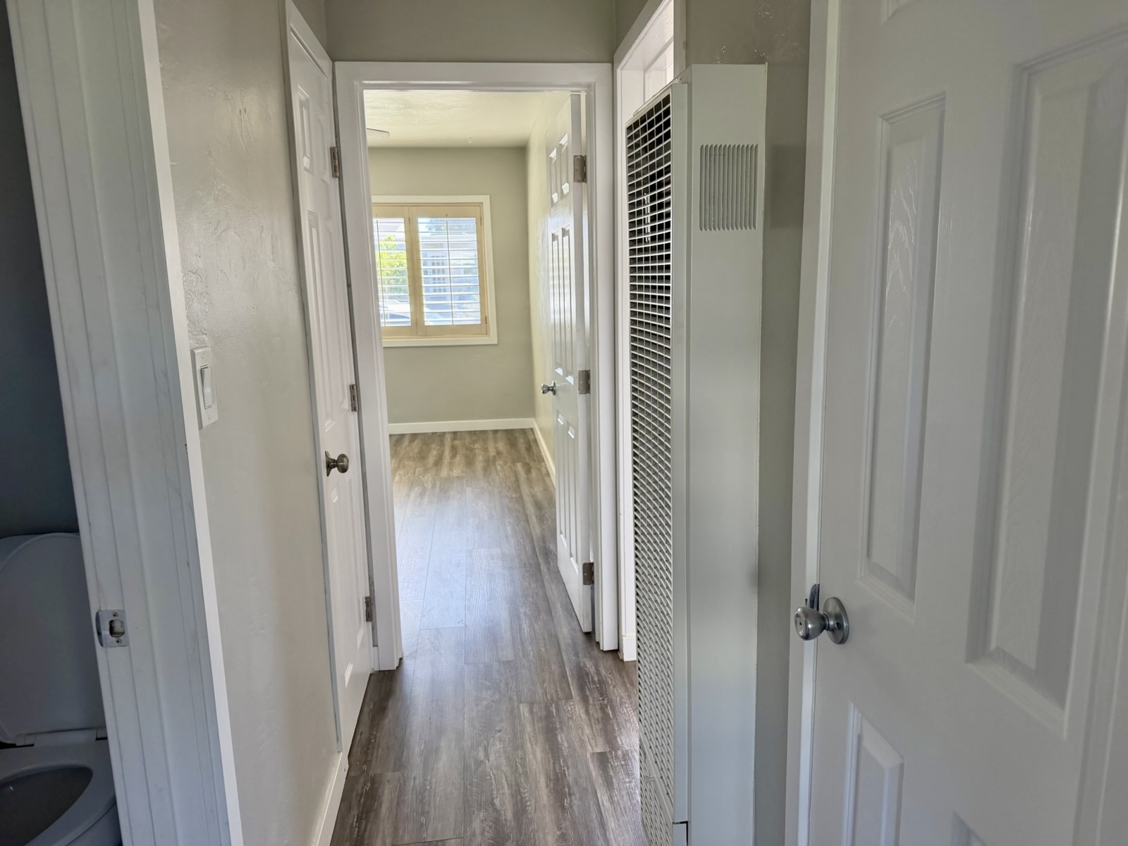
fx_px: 782
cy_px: 423
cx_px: 564
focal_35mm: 24
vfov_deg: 56.8
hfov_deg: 71.6
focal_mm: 6.76
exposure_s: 1/229
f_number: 1.78
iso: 200
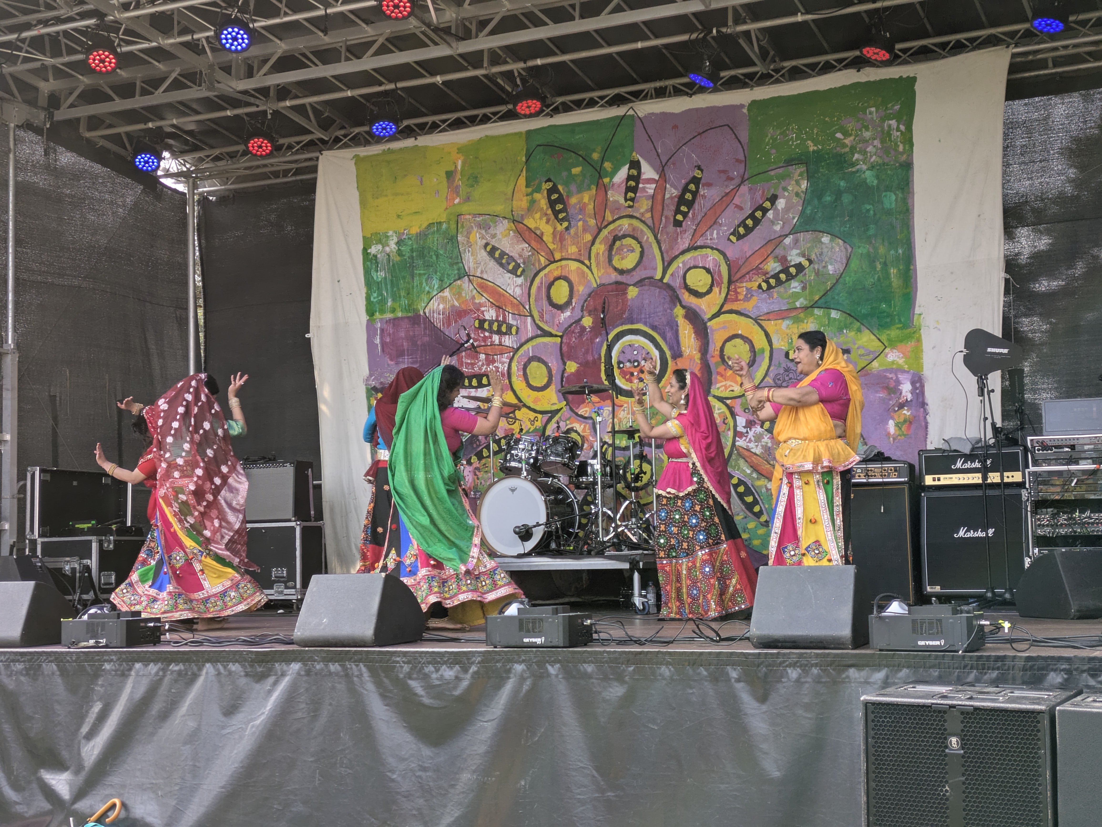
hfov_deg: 37.5
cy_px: 414
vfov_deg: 28.6
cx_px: 551
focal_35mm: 51
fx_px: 1624
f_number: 1.89
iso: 42
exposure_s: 1/374
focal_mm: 5.43
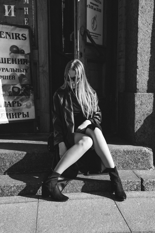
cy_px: 116
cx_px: 78
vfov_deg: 38.9
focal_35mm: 51
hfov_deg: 26.5
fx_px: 329
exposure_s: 1/500
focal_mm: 51
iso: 320
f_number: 5.6
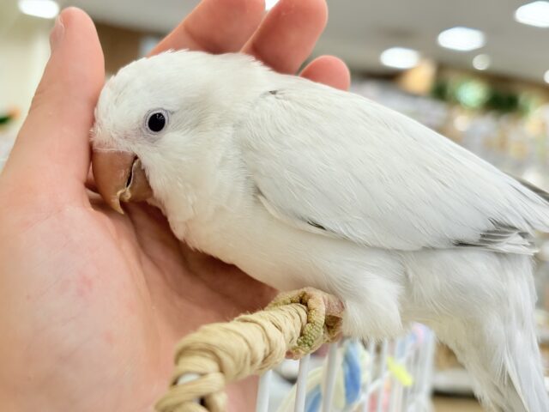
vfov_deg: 28.0
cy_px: 206
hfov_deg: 36.8
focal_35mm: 52
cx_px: 274
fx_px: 825
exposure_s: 1/100
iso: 100
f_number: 1.6
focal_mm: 5.96
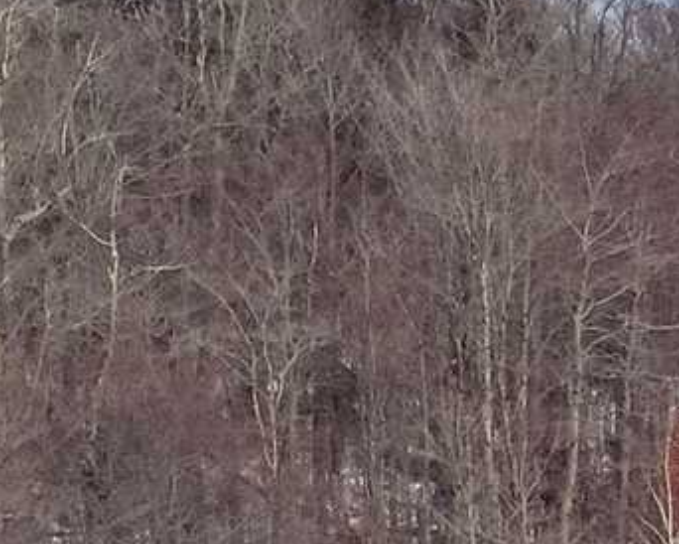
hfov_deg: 7.7
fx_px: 4745
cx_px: 1515
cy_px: 1660
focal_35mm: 236
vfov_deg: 6.0
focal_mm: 10.26
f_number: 8
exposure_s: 1/160
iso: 100
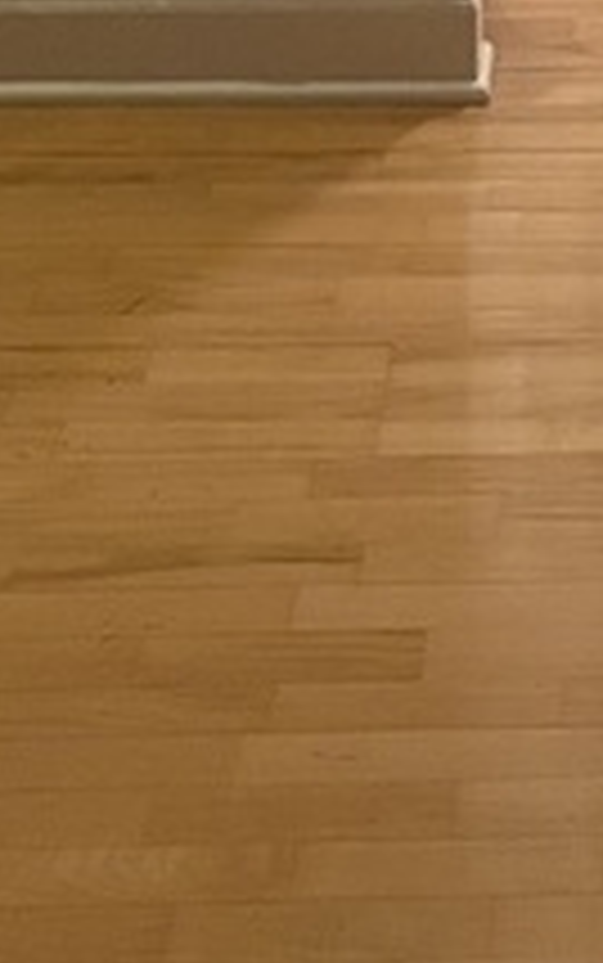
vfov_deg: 12.5
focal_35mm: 139
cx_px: 918
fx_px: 3650
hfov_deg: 9.2
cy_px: -1174
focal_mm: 5.96
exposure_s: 1/60
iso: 400
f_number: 1.6
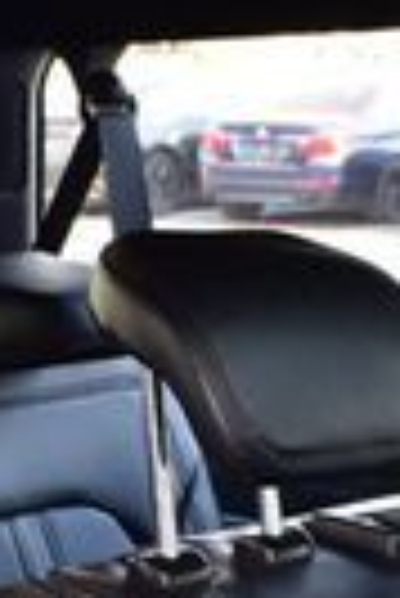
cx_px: 193
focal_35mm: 130
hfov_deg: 10.6
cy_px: 692
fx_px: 2161
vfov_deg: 15.3
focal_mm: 18
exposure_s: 1/15
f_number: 6.3
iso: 500
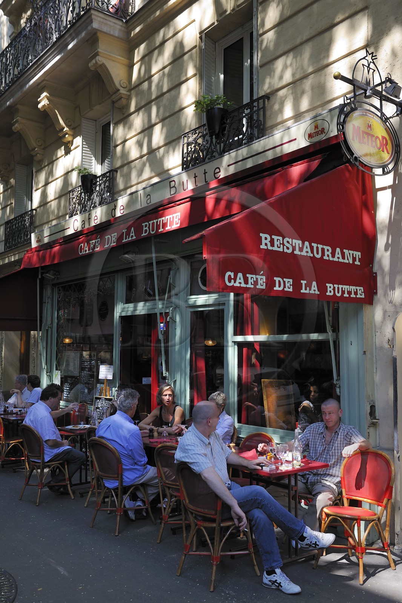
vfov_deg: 58.7
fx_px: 536
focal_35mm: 32
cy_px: 302
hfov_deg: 41.1
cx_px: 201
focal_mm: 32
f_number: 4
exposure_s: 1/160
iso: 200
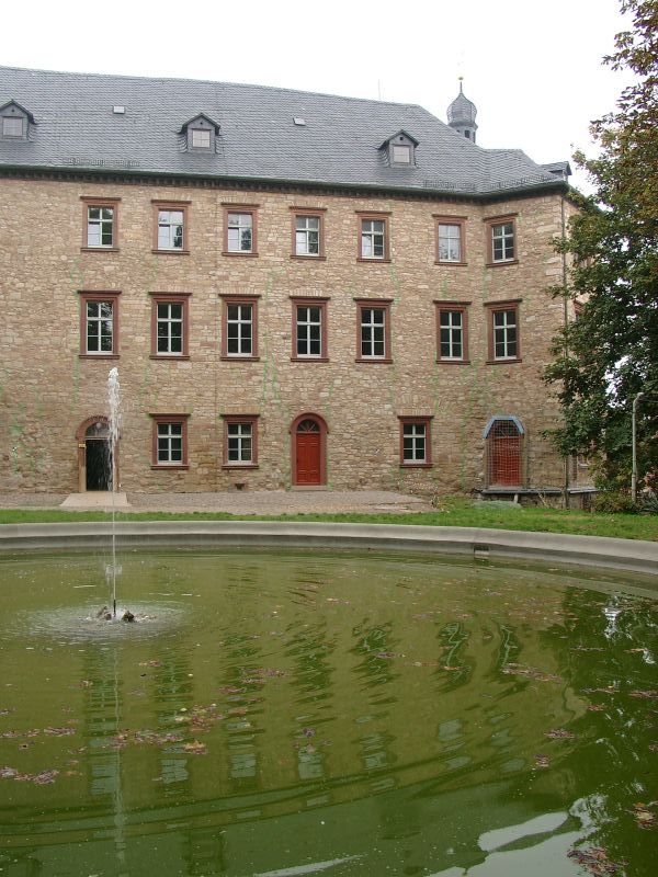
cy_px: 438
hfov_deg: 41.8
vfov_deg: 54.0
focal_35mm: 34
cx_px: 329
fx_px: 862
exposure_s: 1/73
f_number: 4
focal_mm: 7.13
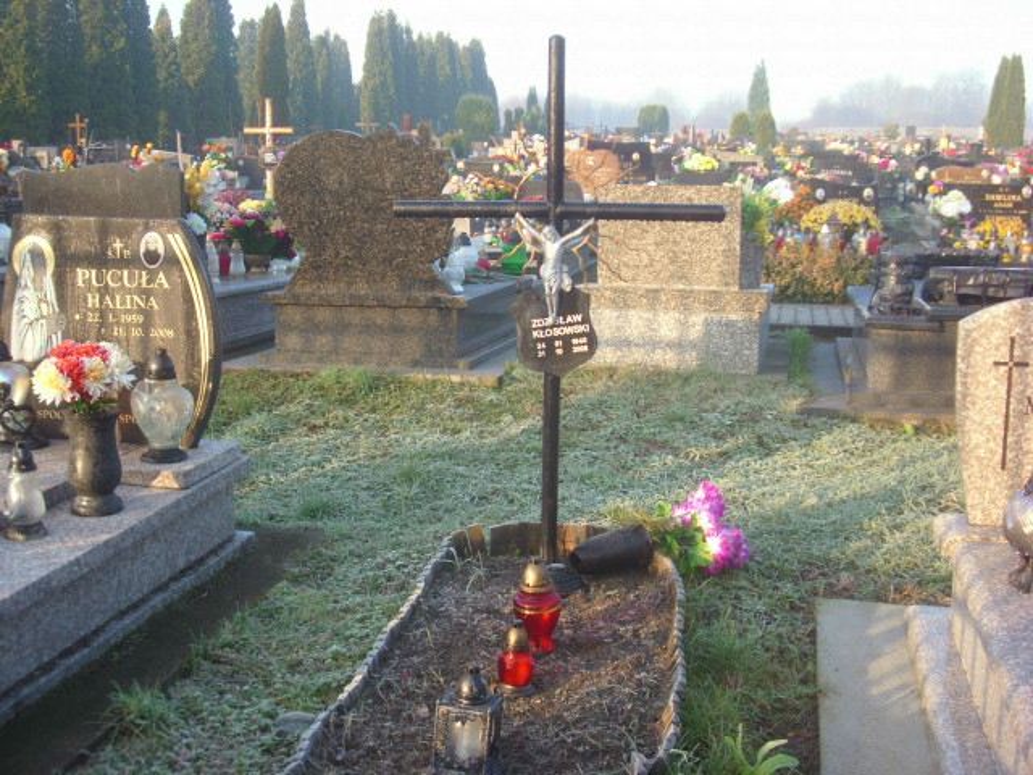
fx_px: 1343
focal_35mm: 45
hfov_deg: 42.1
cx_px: 516
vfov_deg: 32.2
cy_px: 388
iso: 50
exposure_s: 1/129
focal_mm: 7.6
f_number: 3.1
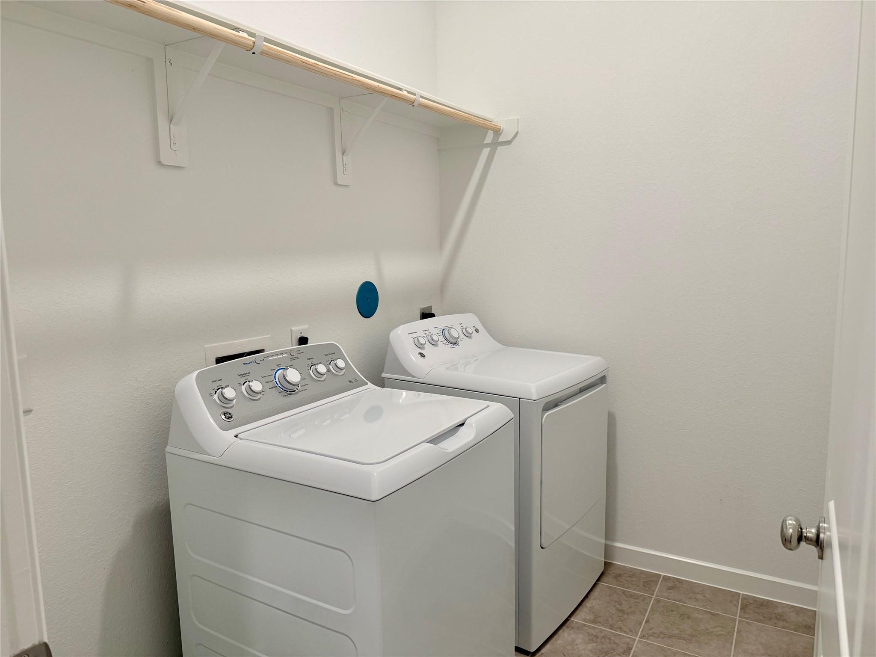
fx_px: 607
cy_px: 328
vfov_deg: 56.8
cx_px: 438
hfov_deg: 71.6
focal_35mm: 24
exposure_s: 1/120
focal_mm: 6.76
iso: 160
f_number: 1.78
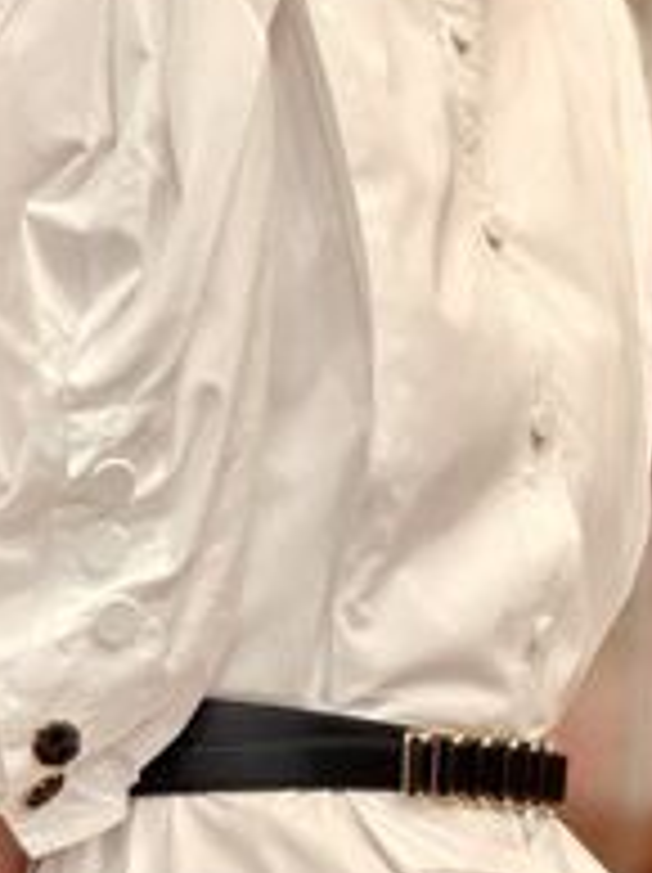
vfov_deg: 7.1
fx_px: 7022
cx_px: 139
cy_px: 81
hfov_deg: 5.3
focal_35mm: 279
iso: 1000
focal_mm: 15.66
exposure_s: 1/40
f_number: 2.8
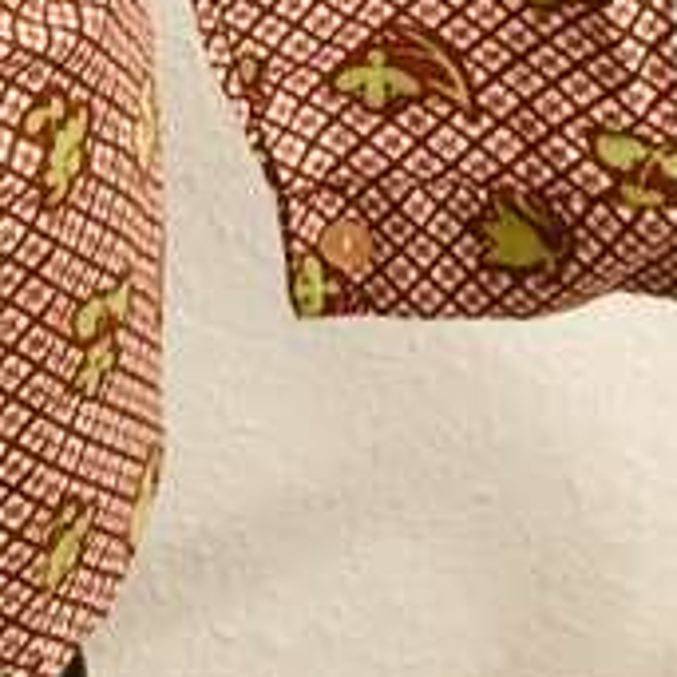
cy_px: -725
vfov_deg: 12.9
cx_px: -467
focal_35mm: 116
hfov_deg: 13.7
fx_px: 2567
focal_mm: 3.99
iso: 40
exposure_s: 1/20
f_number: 1.8
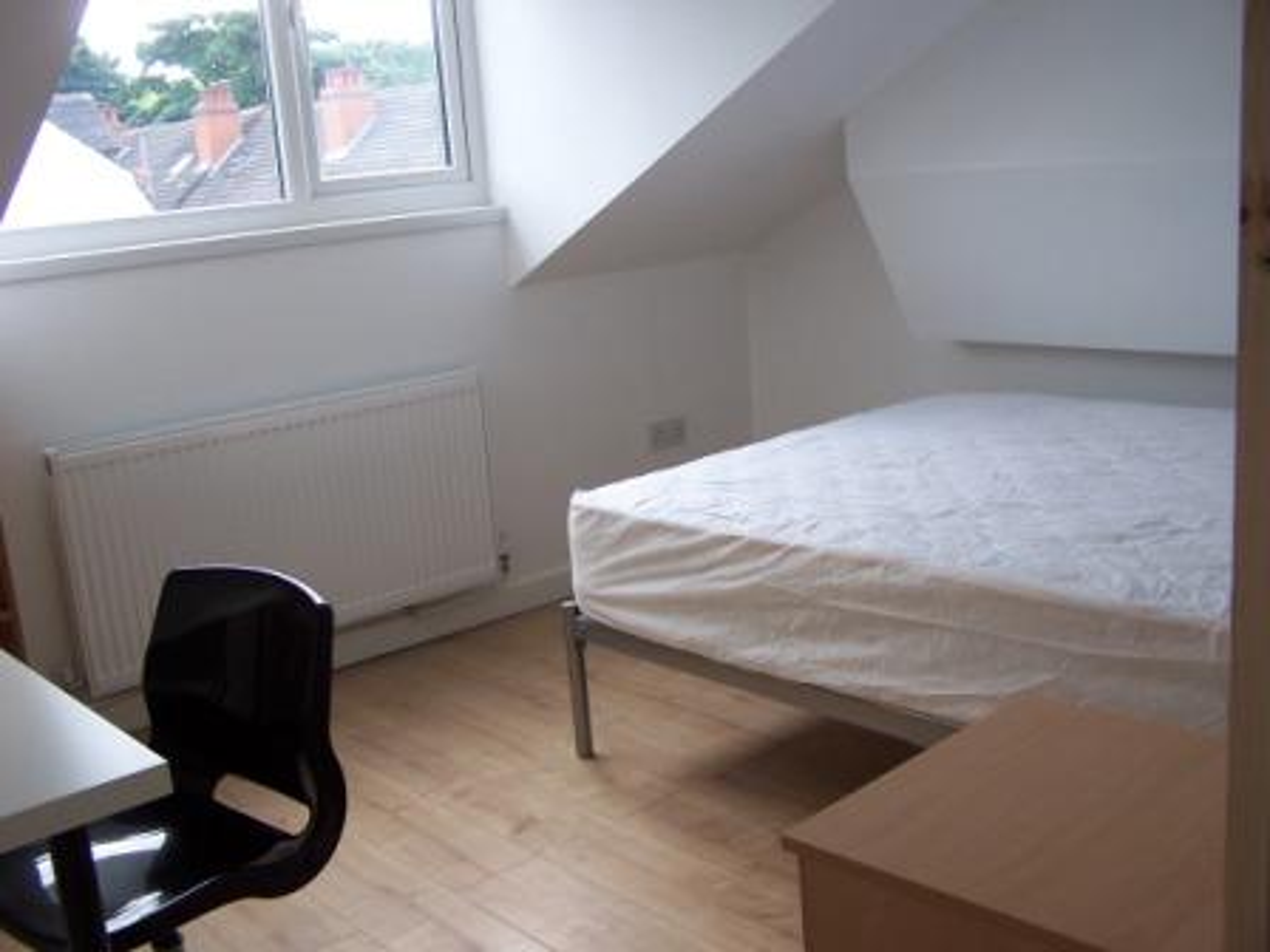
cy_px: 476
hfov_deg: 49.0
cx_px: 635
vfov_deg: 37.7
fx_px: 1394
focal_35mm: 38
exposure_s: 1/60
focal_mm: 6.3
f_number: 2.8
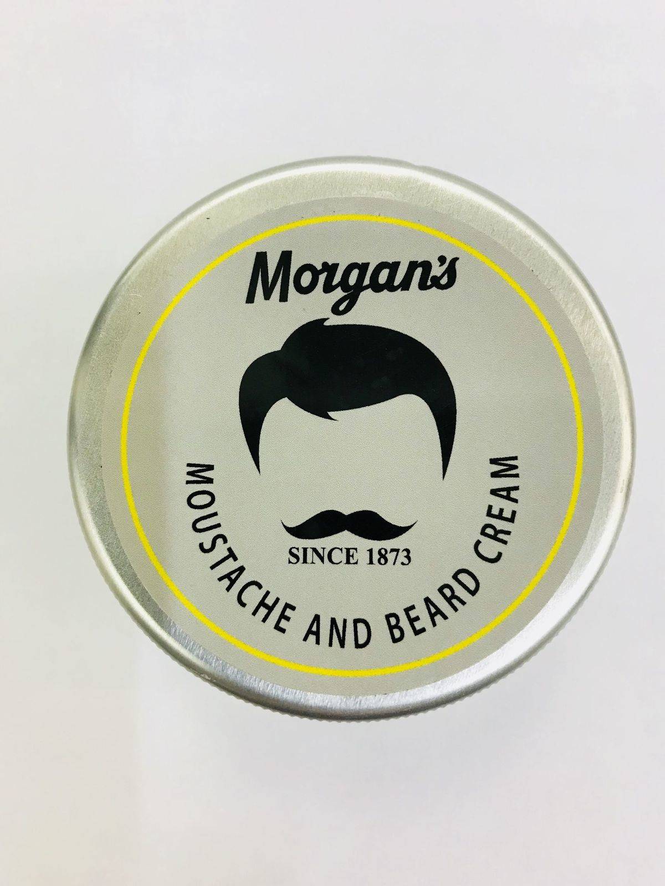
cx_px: 332
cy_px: 443
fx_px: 717
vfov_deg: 63.4
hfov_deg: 49.7
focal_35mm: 28
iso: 32
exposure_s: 1/33
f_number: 1.8
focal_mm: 3.99
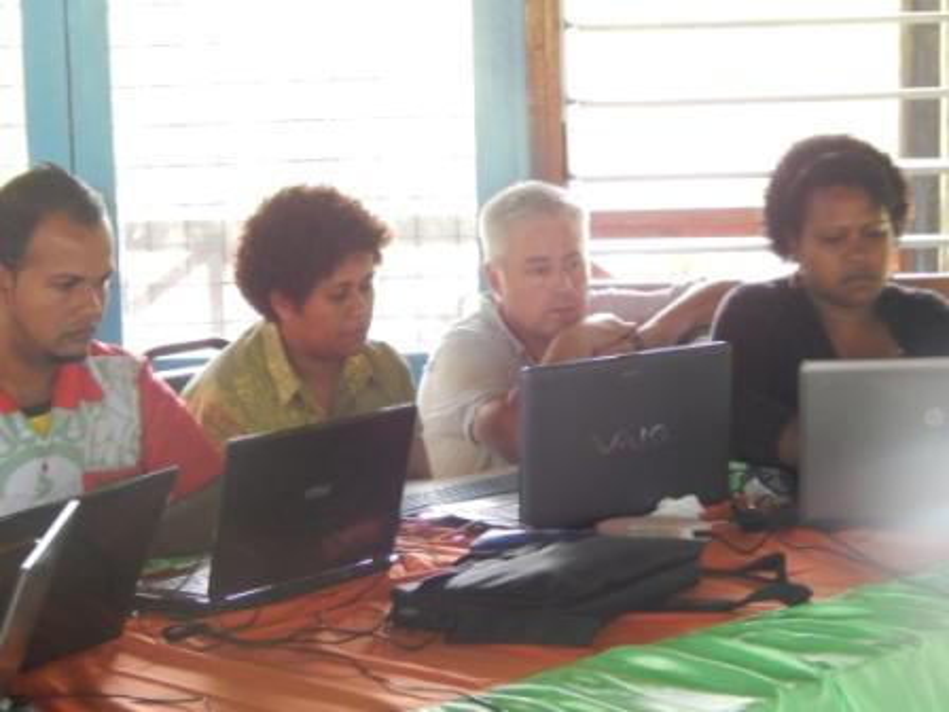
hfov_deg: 18.7
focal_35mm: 105
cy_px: 356
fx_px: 2879
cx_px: 474
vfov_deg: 14.1
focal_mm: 18.7
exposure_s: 1/15
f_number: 4.5
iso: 400
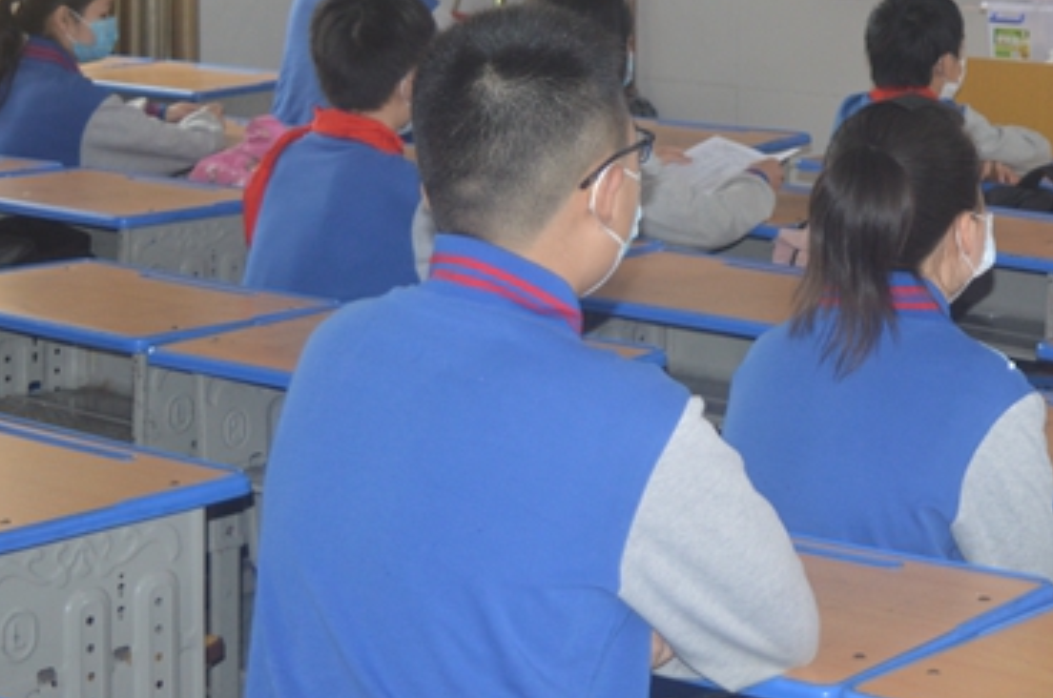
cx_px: 961
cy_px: -41
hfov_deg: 19.8
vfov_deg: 13.3
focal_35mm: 101
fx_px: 2952
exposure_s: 1/60
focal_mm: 31
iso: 500
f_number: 4.2
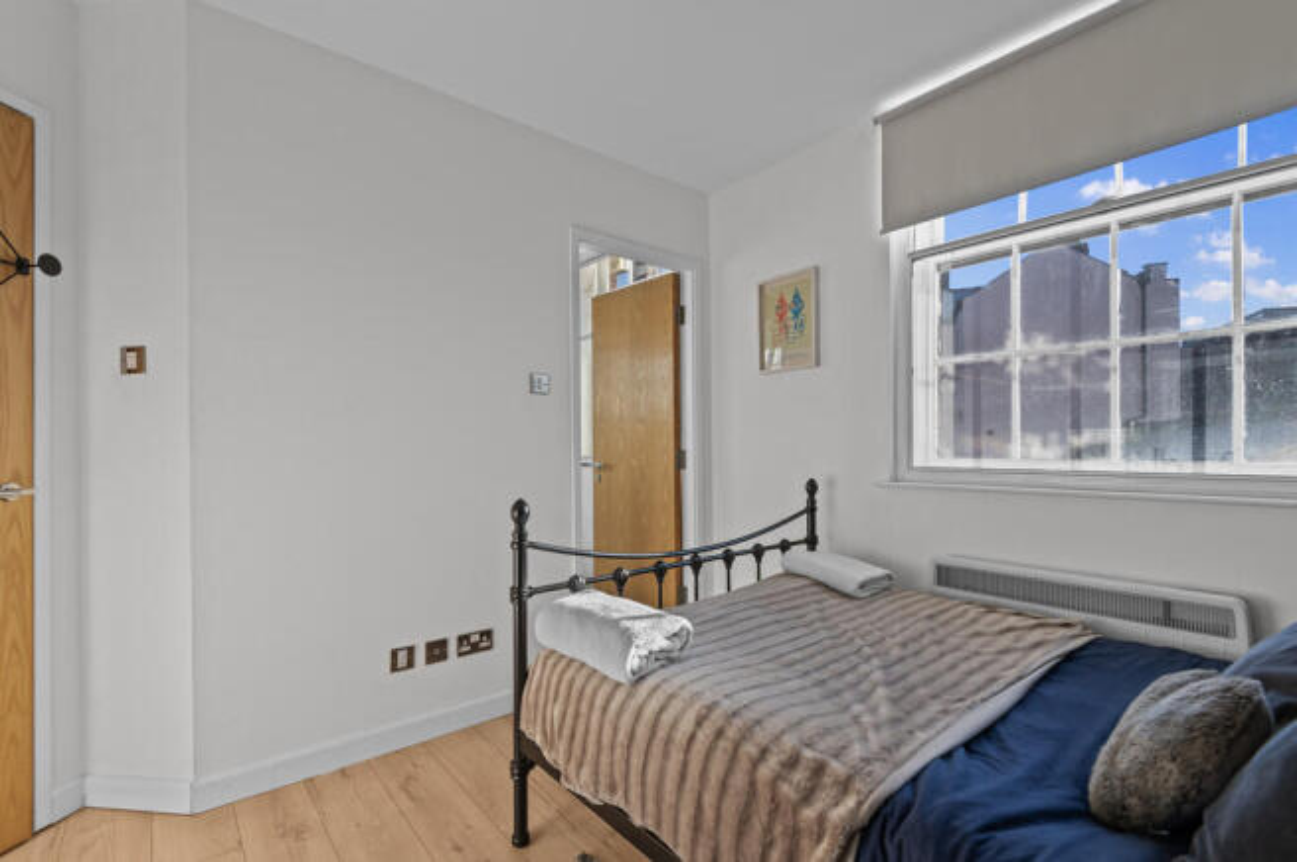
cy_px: 431
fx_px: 576
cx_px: 648
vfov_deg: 73.6
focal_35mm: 16
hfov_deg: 96.8
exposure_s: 1/160
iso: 500
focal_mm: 16
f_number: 7.1
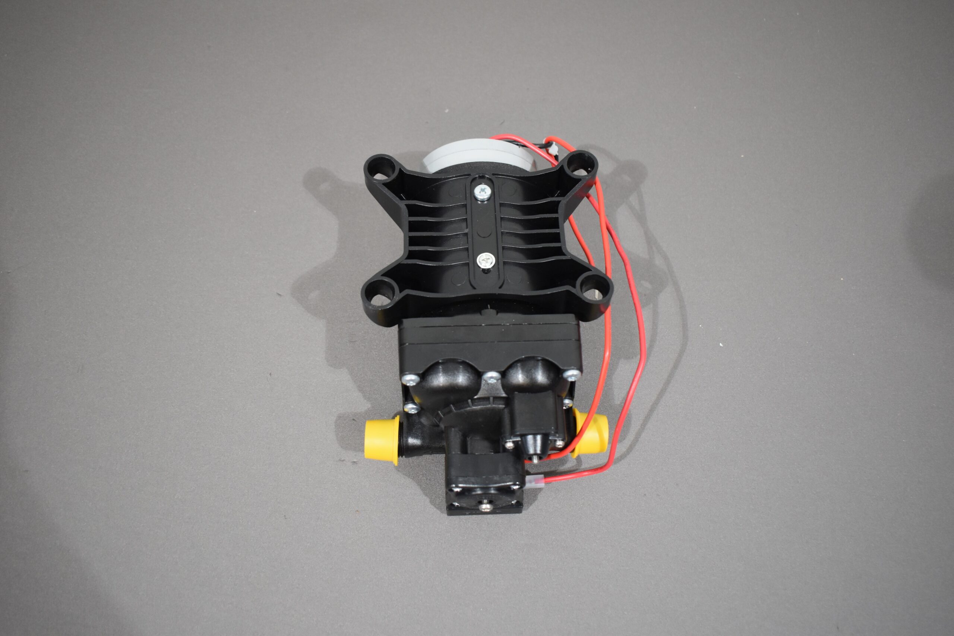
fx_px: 914
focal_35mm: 34
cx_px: 477
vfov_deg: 38.4
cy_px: 318
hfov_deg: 55.1
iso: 900
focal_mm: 23
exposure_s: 1/125
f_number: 3.8
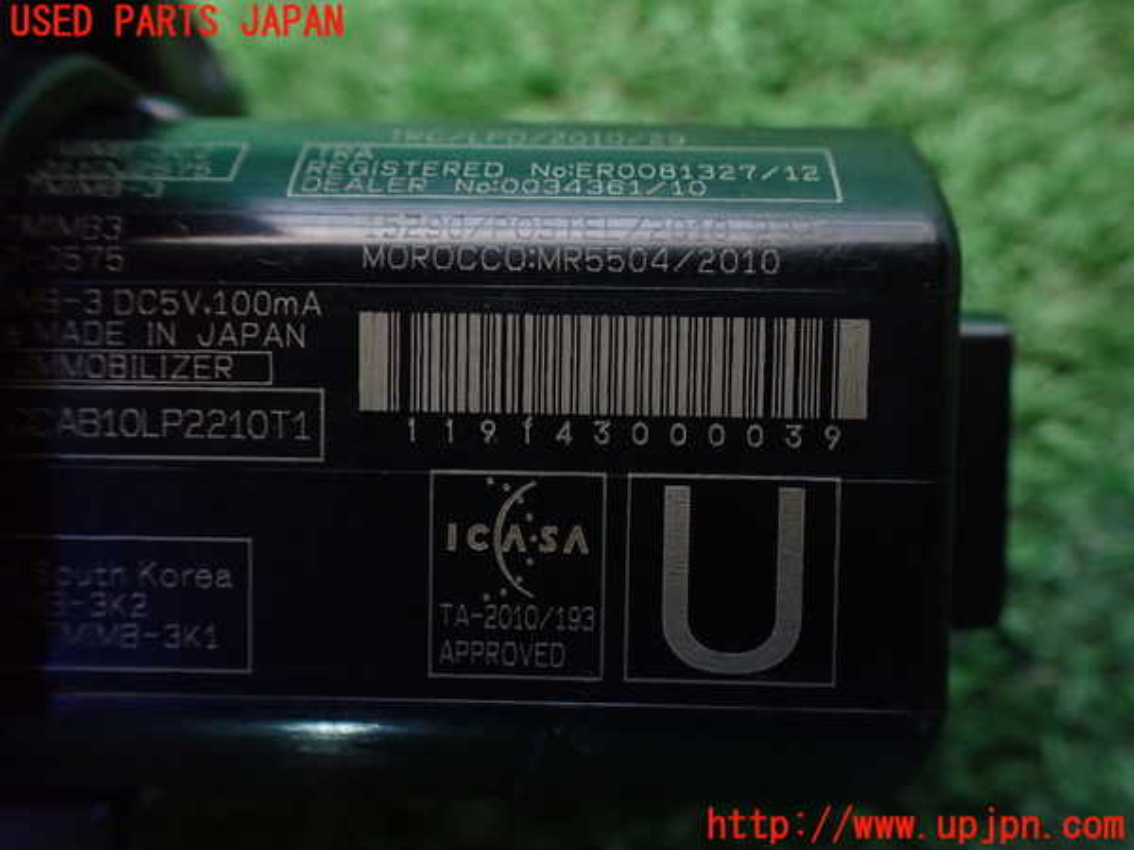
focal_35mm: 30
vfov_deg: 46.8
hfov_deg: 60.0
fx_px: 983
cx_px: 567
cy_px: 425
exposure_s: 1/40
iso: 800
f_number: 2.3
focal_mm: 5.4
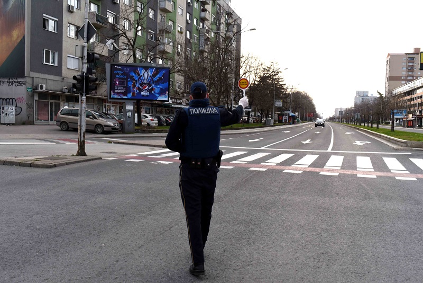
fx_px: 411
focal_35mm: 35
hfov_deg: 54.4
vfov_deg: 37.9
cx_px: 212
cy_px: 142
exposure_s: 1/320
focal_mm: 35
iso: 1000
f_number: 9
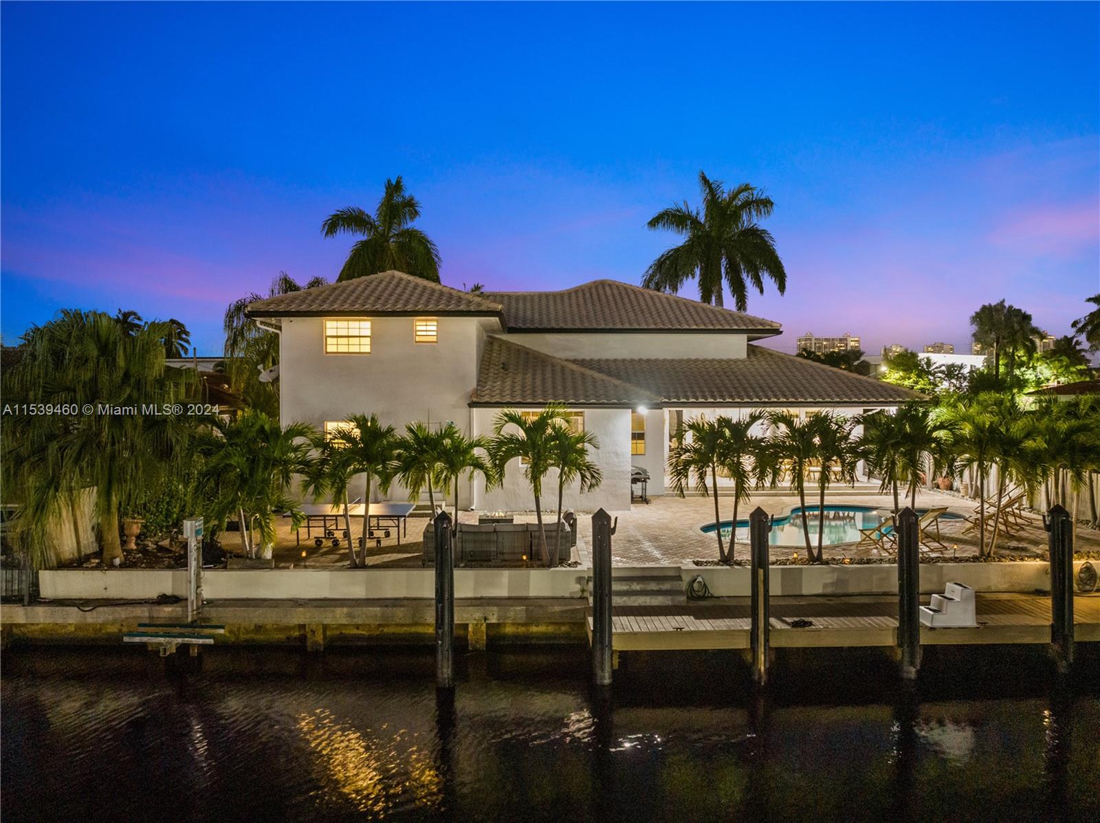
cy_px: 412
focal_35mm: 24
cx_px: 550
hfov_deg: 71.6
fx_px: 762
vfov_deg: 56.7
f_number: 2.8
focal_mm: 12.29
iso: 1600
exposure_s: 1/5
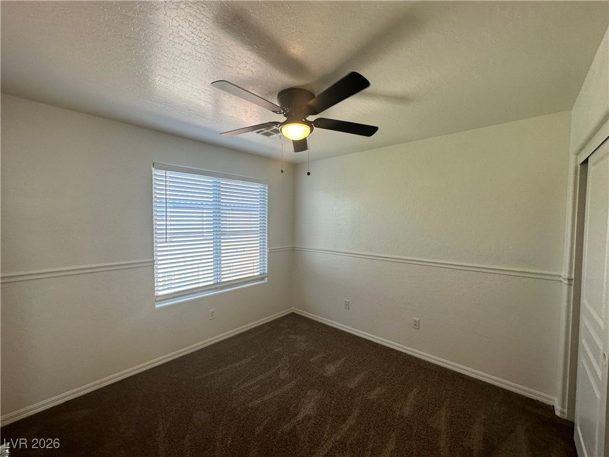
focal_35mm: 14
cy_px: 228
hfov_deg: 102.1
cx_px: 304
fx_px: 246
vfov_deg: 85.7
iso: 64
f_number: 2.2
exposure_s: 1/120
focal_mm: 2.22
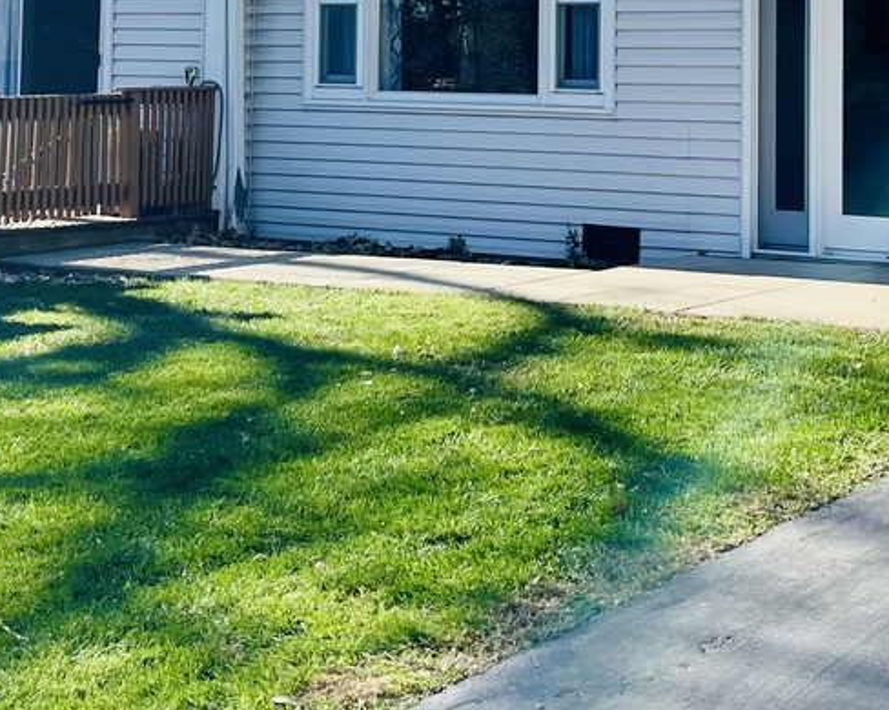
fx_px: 1894
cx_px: 618
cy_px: -55
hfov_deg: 26.2
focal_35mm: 72
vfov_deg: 20.3
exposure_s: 1/2545
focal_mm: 5.1
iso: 32
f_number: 1.6
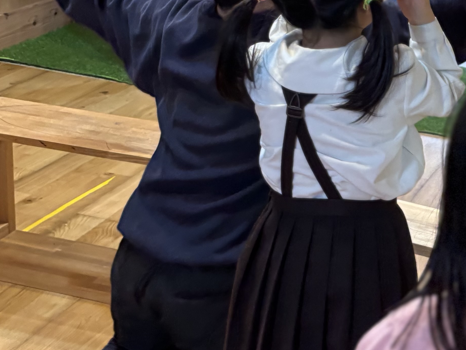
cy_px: 56
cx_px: 412
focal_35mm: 81
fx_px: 1090
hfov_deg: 23.5
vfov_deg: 18.0
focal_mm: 5.96
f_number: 1.6
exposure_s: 1/60
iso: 320
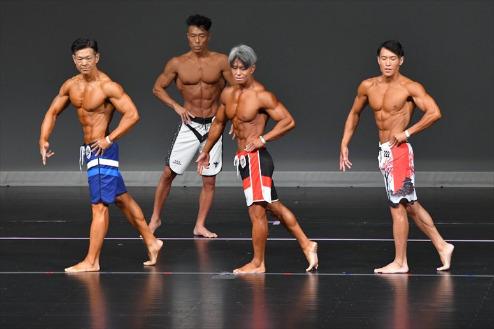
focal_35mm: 270
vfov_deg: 5.1
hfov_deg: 7.6
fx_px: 3703
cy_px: 164
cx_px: 247
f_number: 5.6
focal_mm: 180
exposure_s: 1/400
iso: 4000
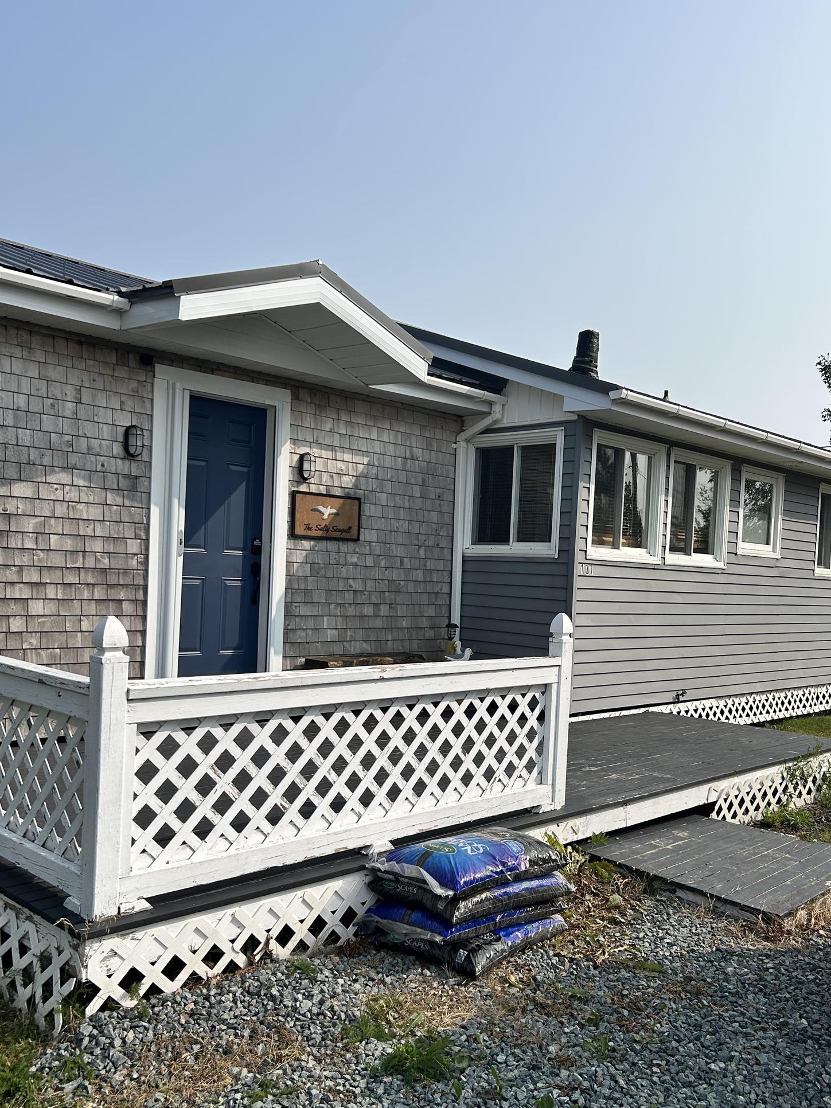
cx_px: 490
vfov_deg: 58.3
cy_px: 593
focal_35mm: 31
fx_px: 992
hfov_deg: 45.2
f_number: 1.5
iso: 50
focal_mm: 5.7
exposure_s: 1/5587
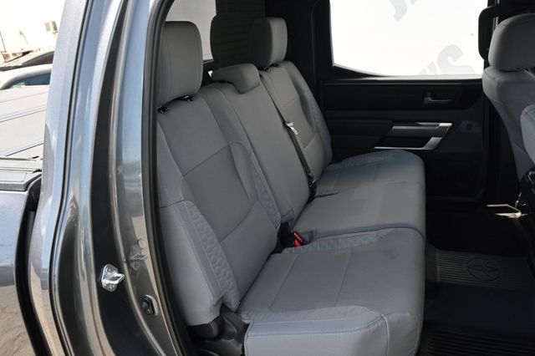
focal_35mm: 30
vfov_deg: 43.6
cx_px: 268
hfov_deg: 62.0
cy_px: 178
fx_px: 446
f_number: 4
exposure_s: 1/250
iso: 250
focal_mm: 20
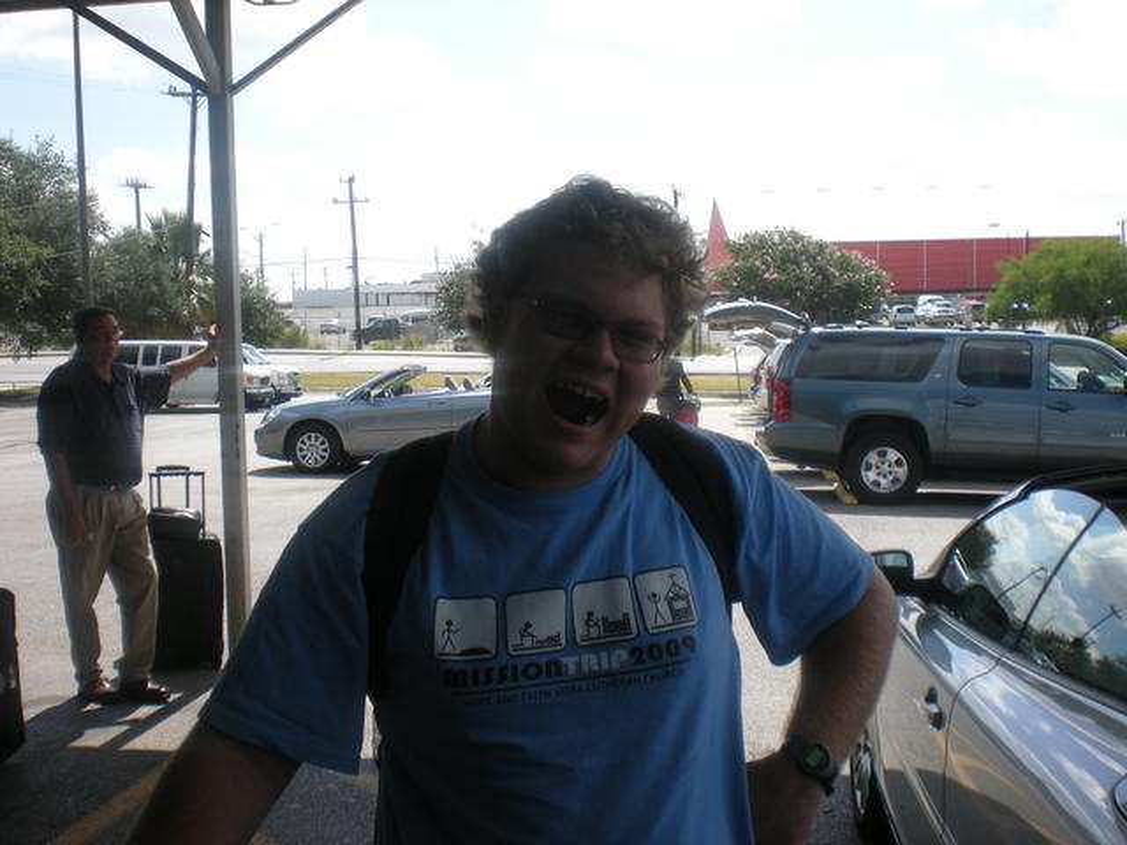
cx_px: 564
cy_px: 422
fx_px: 1433
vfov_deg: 32.9
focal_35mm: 44
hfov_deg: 42.9
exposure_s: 1/255
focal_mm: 7.4
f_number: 4.9
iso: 64
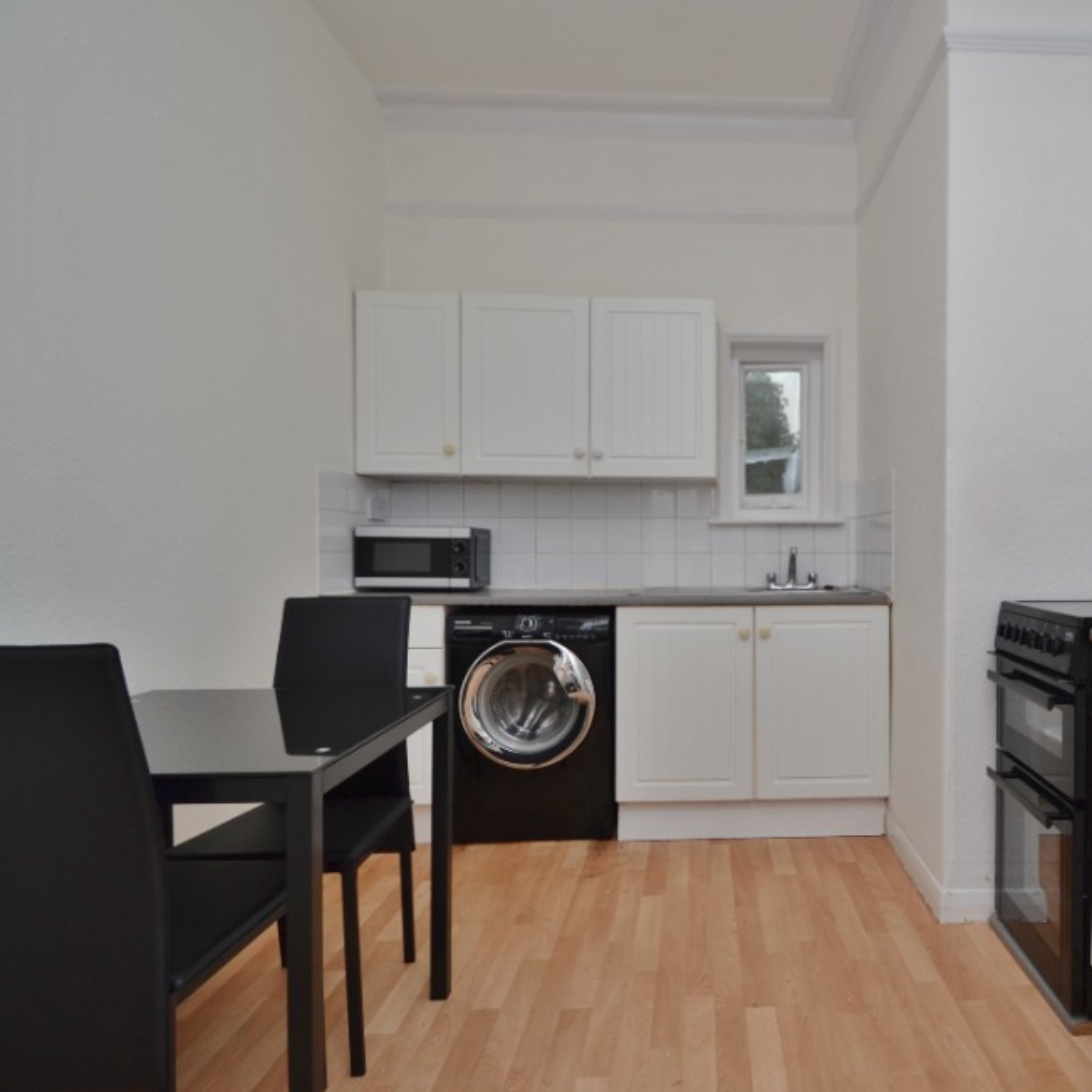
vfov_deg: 74.8
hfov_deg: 71.6
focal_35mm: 20
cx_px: 765
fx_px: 714
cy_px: 554
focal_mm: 10
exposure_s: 1/100
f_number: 3.5
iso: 100
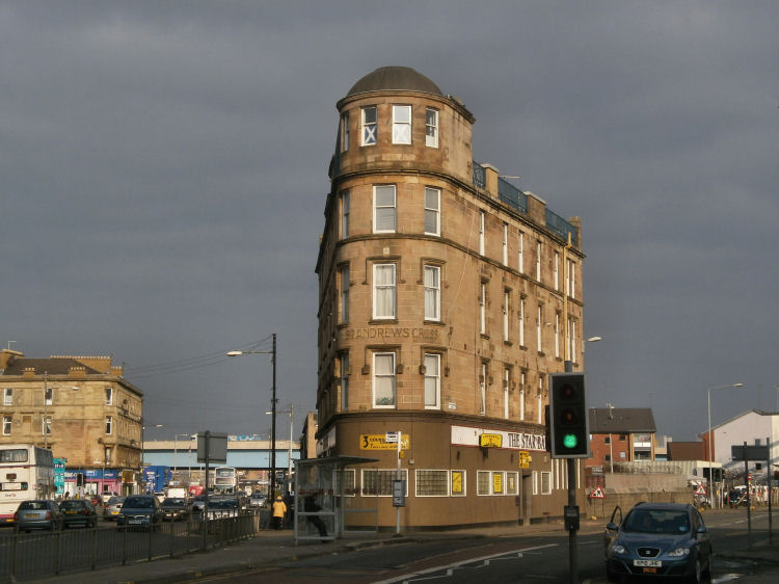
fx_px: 1417
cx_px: 390
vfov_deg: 23.3
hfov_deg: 30.7
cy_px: 292
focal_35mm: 63
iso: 100
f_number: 4.6
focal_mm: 11.1
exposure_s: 1/800
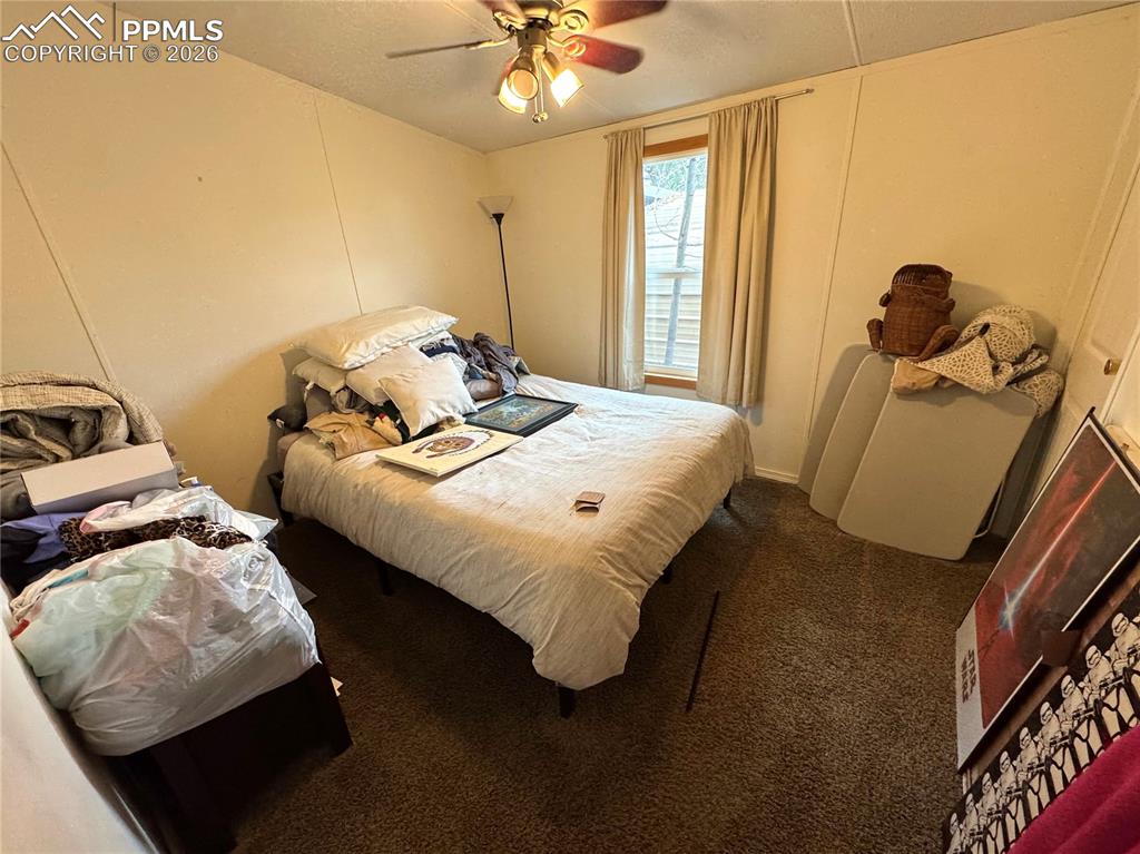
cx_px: 570
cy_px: 427
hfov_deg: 102.1
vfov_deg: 85.6
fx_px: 461
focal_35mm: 14
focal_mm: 2.22
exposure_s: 1/60
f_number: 2.2
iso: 200
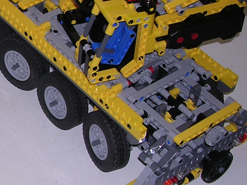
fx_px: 828
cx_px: -65
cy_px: 62
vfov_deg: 12.8
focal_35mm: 116
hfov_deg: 16.2
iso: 100
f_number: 3
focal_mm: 6.6
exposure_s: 1/60.1
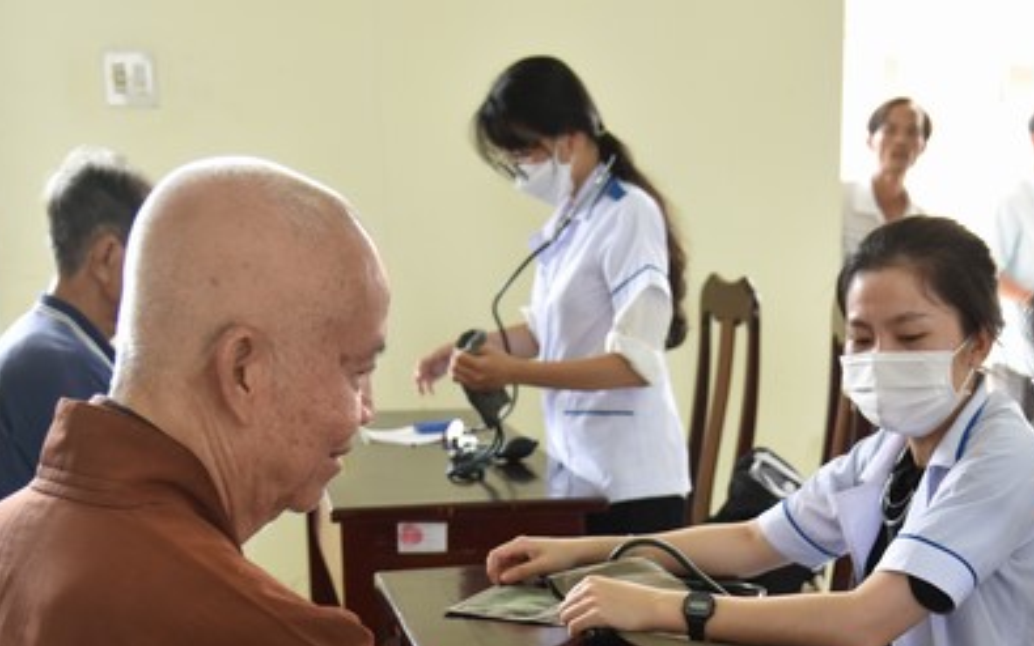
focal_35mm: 57
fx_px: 1606
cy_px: 565
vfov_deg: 22.3
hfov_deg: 35.2
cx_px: 709
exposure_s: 1/60
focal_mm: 34
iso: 450
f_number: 4
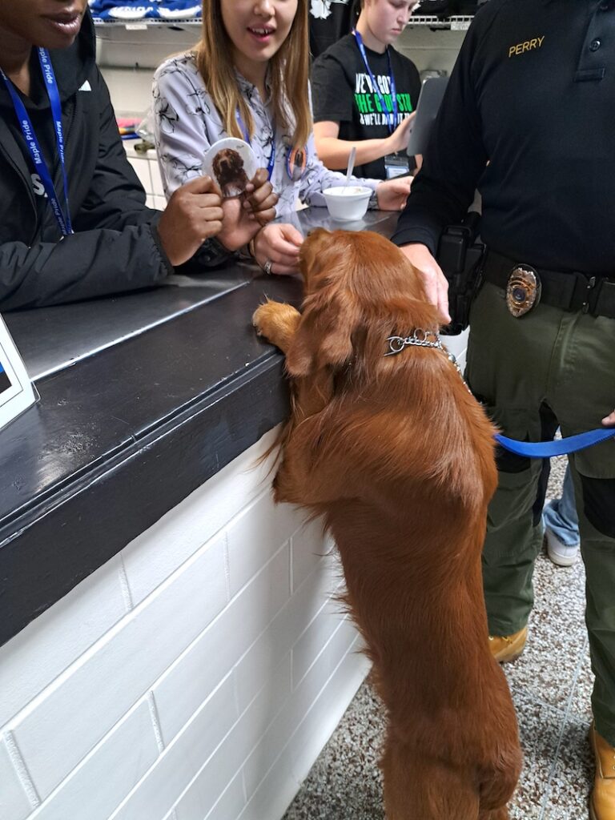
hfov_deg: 56.8
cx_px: 308
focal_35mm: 24
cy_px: 410
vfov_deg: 71.6
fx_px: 569
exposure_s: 1/60
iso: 320
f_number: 1.8
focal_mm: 5.23
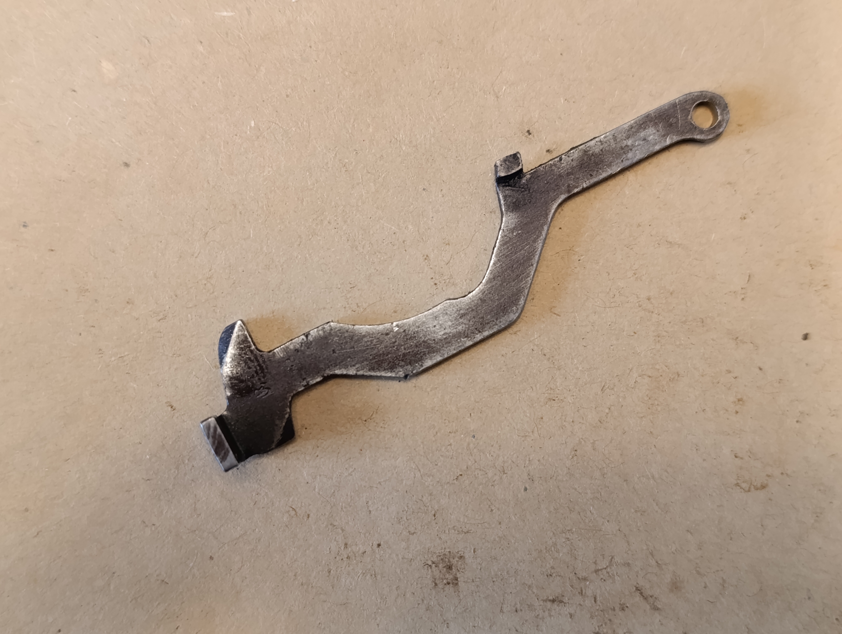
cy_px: 317
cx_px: 421
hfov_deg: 41.2
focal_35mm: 46
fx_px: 1120
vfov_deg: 31.6
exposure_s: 1/99.9
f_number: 1.6
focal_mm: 6.14
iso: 800
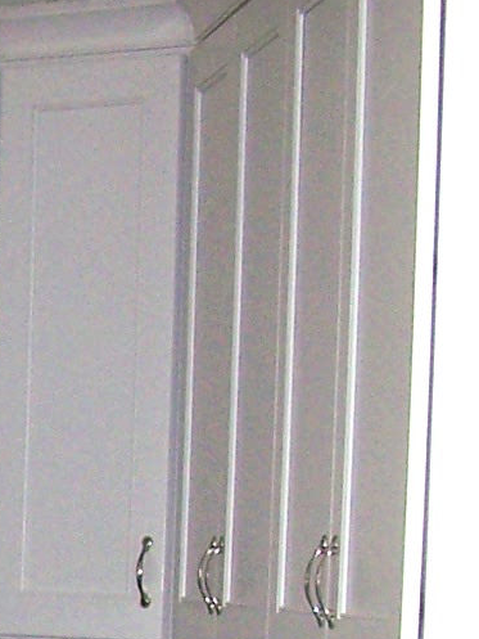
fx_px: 3652
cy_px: 1040
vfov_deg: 9.6
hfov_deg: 7.2
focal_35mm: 198
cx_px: -502
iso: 80
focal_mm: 6.3
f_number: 2.8
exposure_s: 1/60
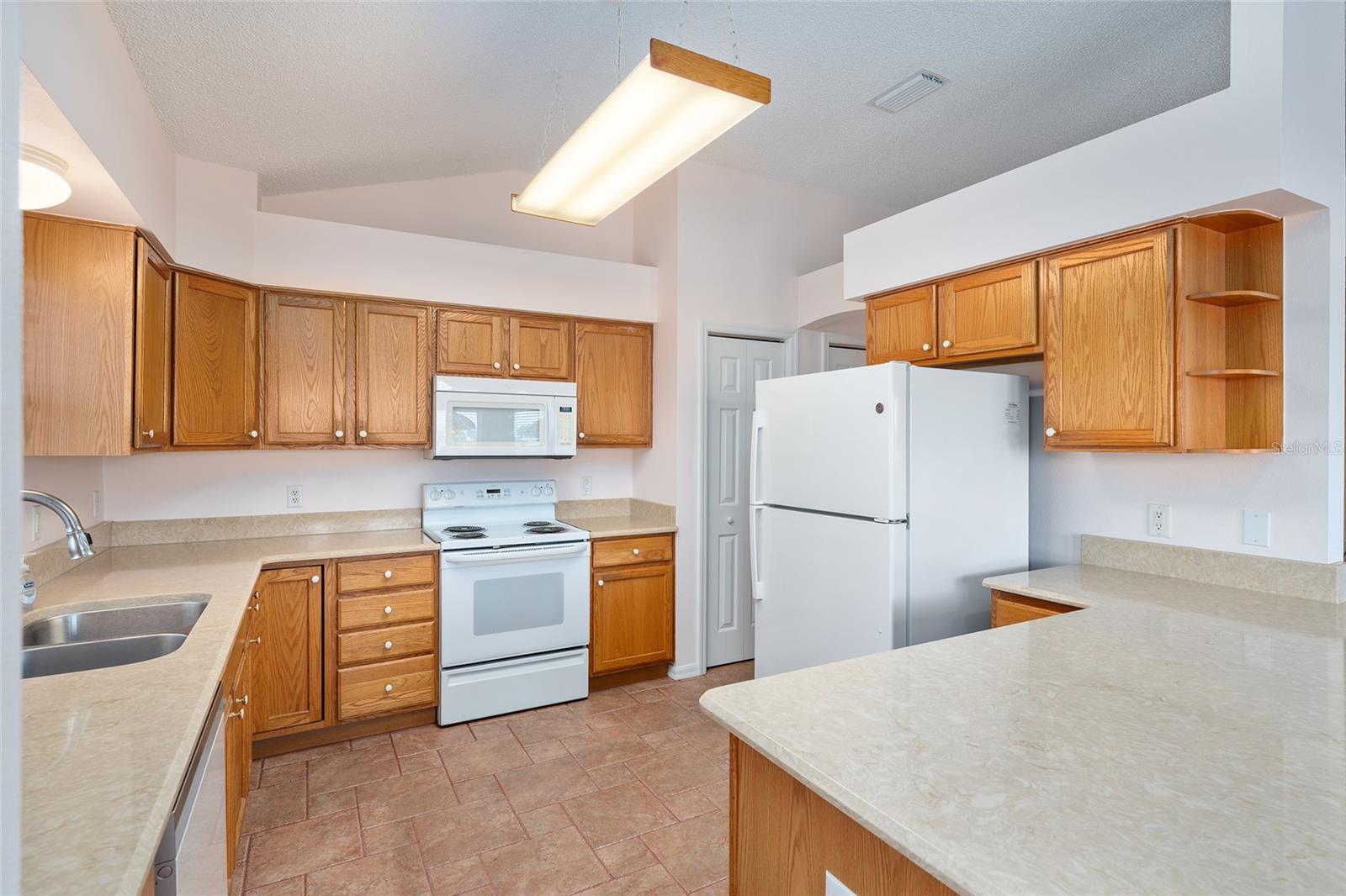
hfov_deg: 90.0
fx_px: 673
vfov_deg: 67.4
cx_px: 673
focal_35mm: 18
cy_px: 448
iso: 125
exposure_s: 1/2.5
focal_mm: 18
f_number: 7.1
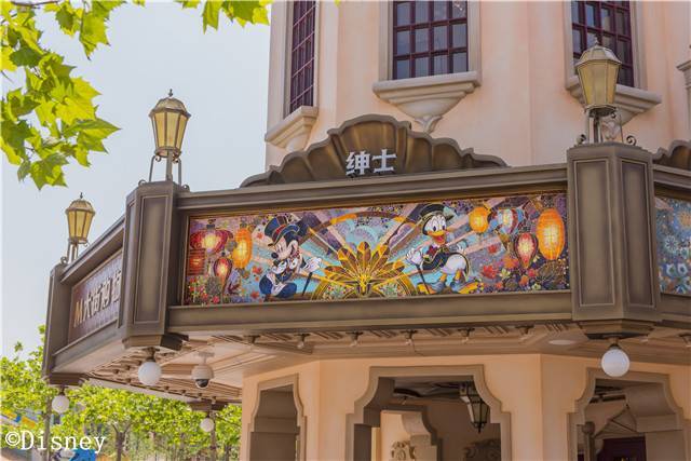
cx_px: 346
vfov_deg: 26.0
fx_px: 998
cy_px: 230
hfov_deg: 38.2
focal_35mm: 52
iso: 250
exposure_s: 1/500
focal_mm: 52
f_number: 5.6
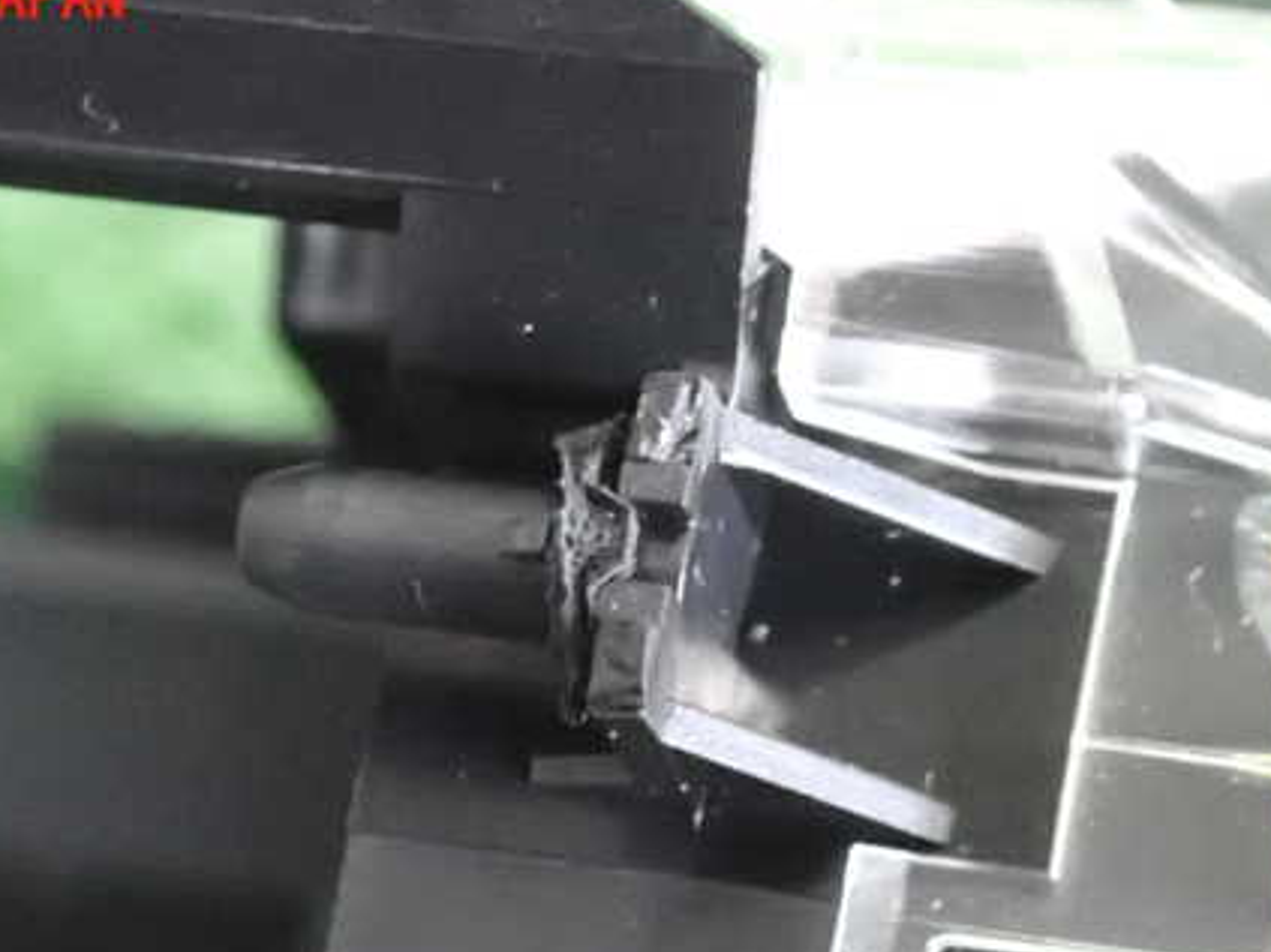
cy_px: 637
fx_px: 5212
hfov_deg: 13.9
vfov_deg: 10.4
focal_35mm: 142
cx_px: 481
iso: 6400
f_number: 4.9
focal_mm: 18
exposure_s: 1/60
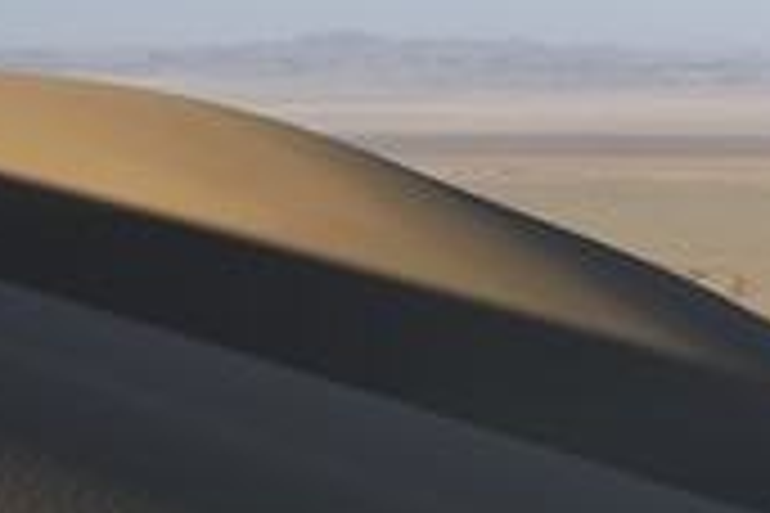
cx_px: 482
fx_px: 2417
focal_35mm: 113
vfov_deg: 12.1
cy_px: 328
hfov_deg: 18.1
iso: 200
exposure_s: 1/250
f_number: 11
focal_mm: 46
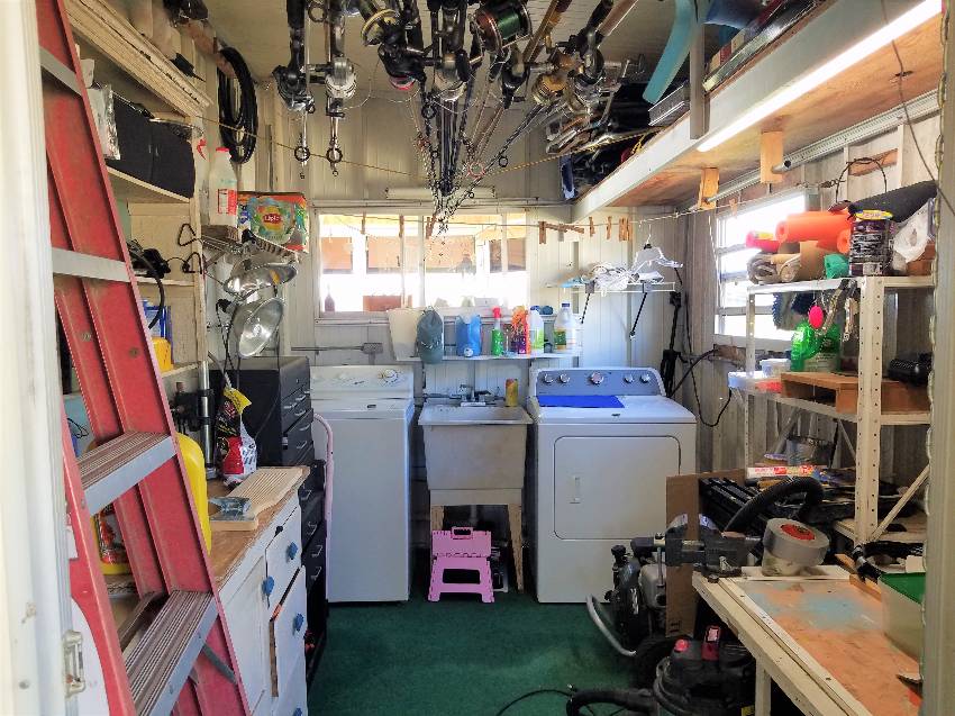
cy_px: 358
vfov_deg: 53.0
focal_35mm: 26
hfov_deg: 67.3
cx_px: 478
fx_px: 717
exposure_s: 1/60
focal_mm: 4.2
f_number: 1.7
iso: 100
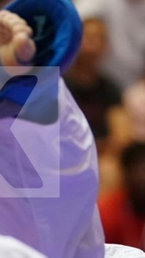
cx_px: -7
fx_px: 5094
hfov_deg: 1.6
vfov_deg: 2.9
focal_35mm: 747
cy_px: 387
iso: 4000
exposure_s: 1/800
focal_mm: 142
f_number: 2.8
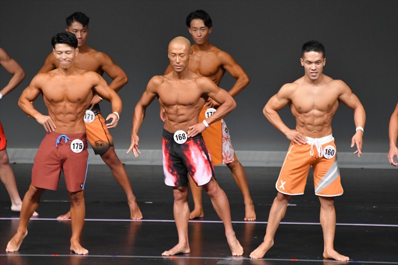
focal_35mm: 375
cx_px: 199
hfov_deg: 5.5
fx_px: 4144
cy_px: 132
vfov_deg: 3.7
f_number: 5.6
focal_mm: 250
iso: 4000
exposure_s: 1/400
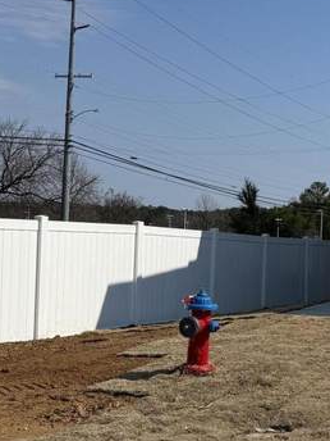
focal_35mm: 67
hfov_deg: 20.0
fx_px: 852
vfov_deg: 28.9
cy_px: 247
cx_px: 434
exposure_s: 1/7937
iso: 80
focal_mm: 6.76
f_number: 1.78
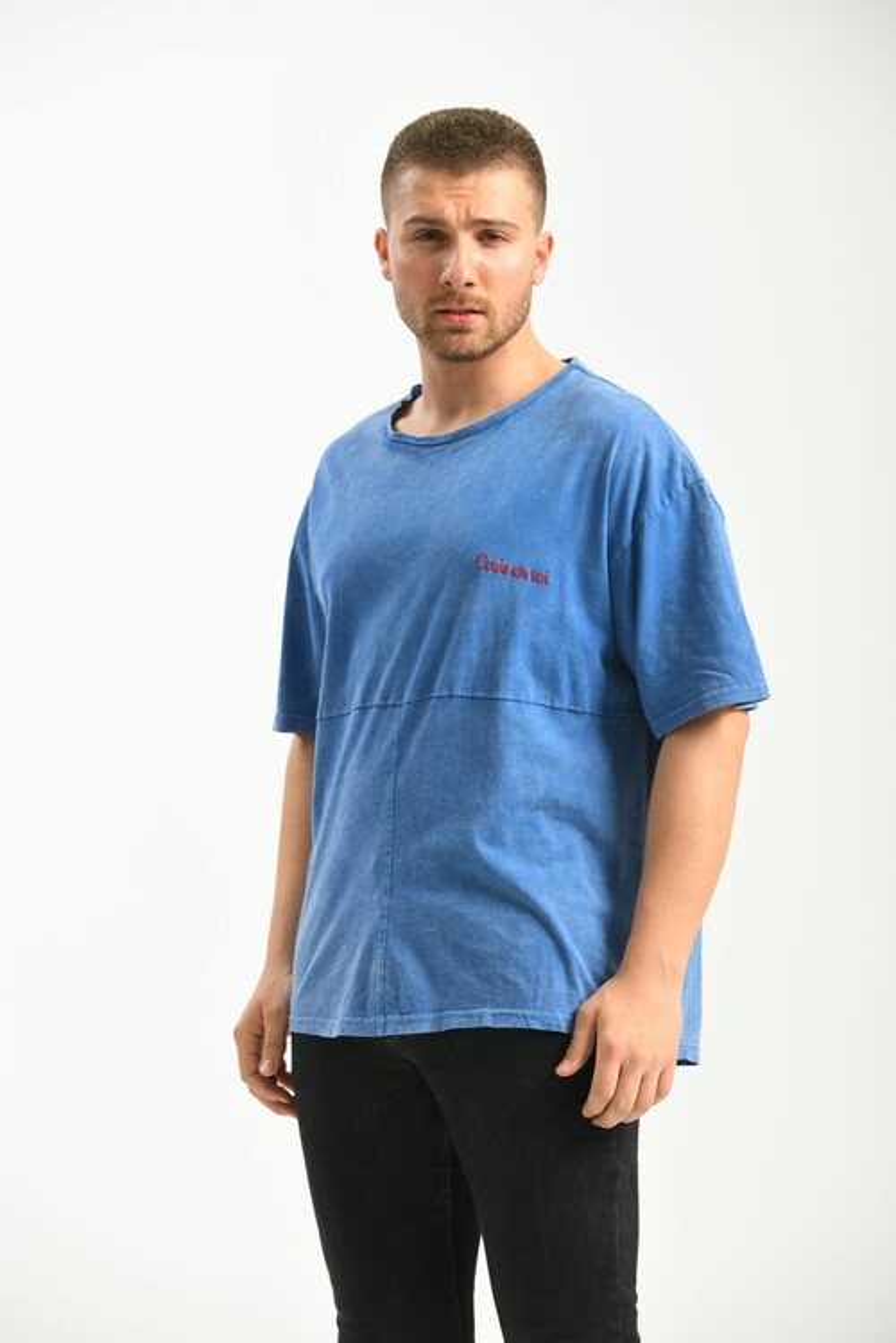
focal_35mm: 122
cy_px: 672
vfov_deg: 16.8
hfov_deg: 11.2
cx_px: 448
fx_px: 4554
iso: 100
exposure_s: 1/160
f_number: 5.6
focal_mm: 122
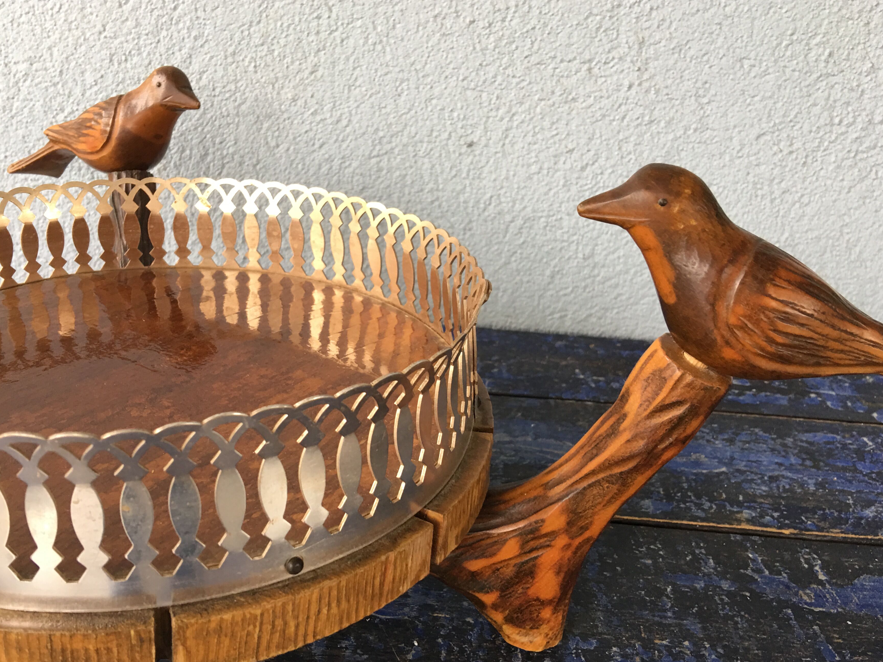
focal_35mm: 34
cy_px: 350
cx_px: 397
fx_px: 867
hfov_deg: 53.9
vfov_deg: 41.8
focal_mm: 4.15
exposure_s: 1/17
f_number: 2.2
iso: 40
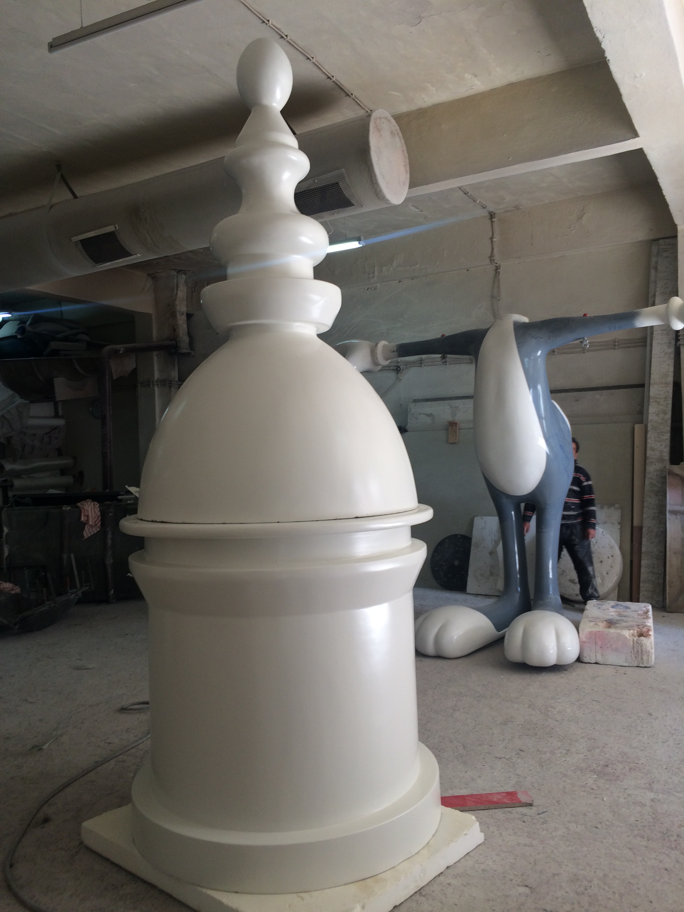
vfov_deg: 61.7
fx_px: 764
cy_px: 456
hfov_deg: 48.2
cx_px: 342
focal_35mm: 29
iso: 32
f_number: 2.2
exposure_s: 1/60
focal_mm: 4.15
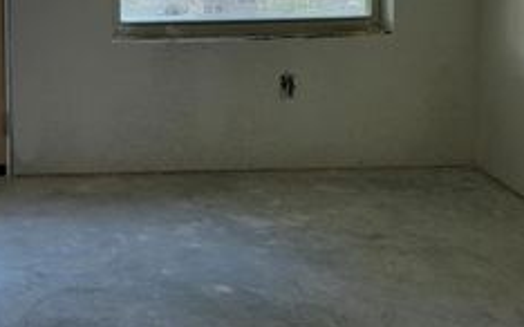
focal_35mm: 70
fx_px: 999
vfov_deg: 17.6
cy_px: -80
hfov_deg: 26.3
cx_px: -101
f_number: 1.8
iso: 160
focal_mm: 5.4
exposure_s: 1/60
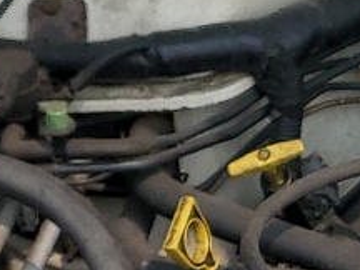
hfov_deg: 9.9
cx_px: 562
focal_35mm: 193
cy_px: 445
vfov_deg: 7.5
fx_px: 2007
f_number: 1.5
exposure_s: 1/5000
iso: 50
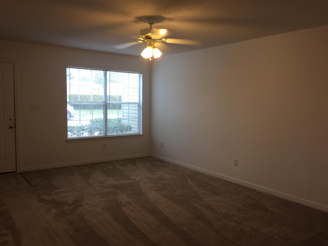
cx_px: 164
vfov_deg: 48.2
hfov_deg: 61.7
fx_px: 275
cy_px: 123
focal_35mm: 29
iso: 32
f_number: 2.2
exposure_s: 1/40
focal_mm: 4.15
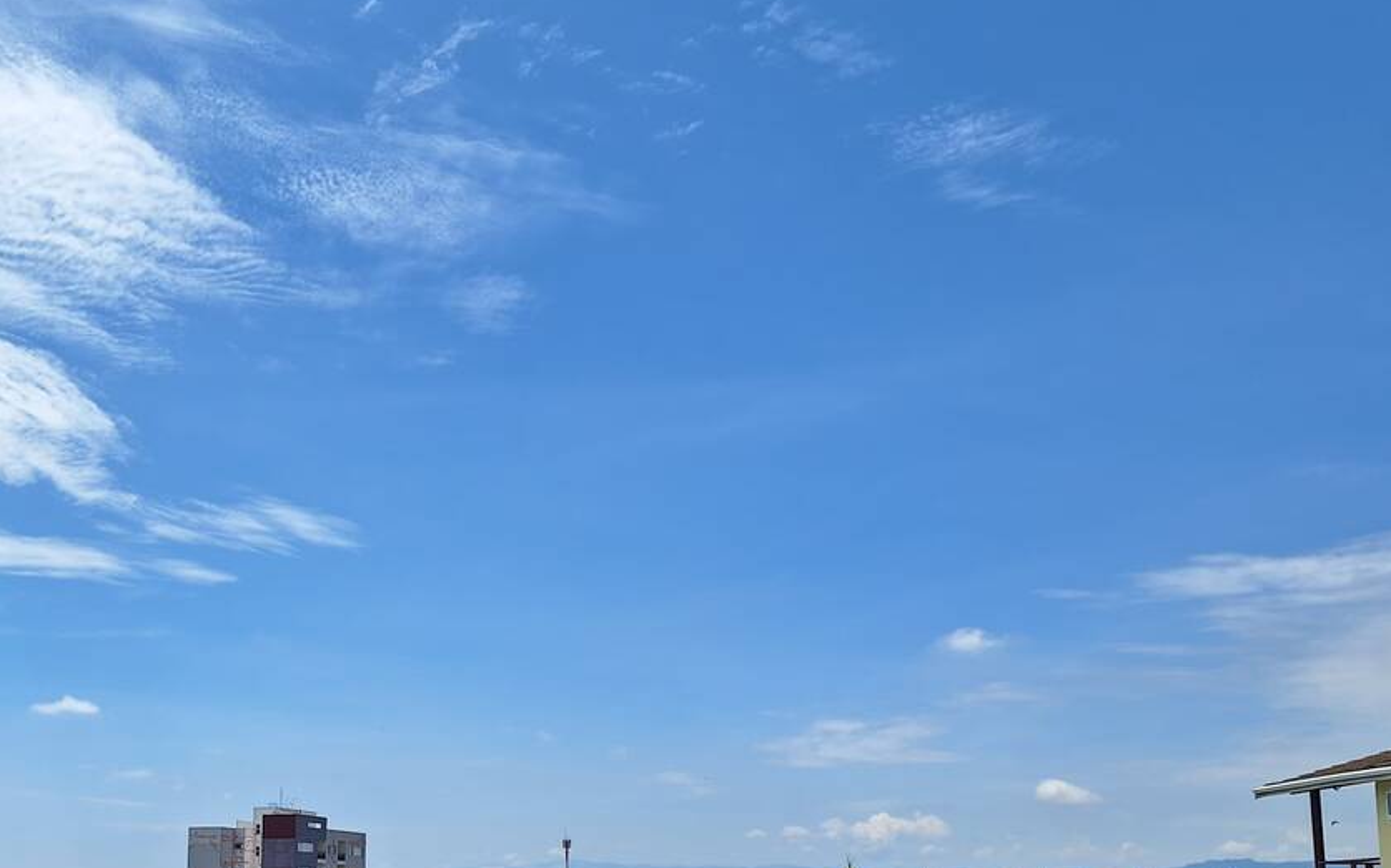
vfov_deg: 29.9
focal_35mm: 42
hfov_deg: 46.4
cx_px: 451
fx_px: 1592
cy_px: 673
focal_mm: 5.54
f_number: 1.8
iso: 40
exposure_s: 1/4673
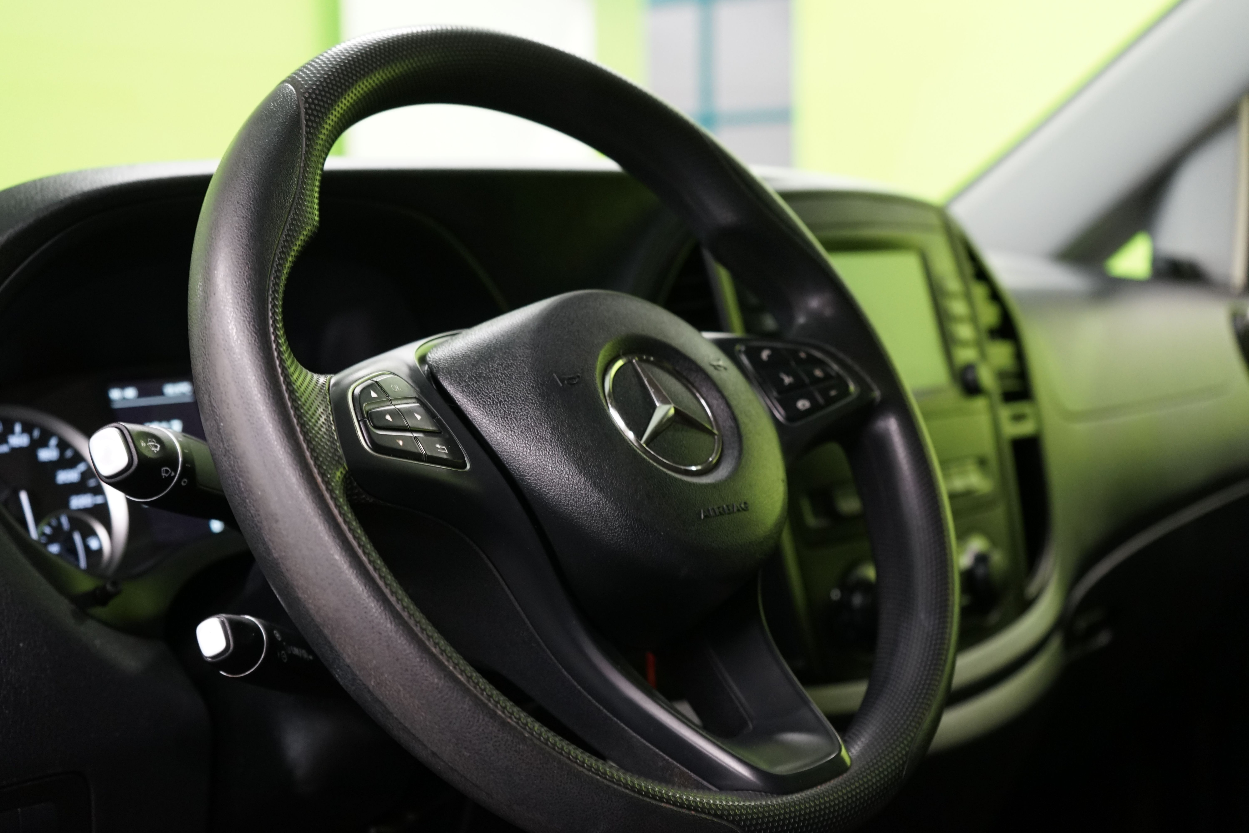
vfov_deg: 28.6
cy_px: 416
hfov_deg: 41.9
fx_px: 1631
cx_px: 624
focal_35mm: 47
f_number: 4.5
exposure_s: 1/40
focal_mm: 47
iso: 1600
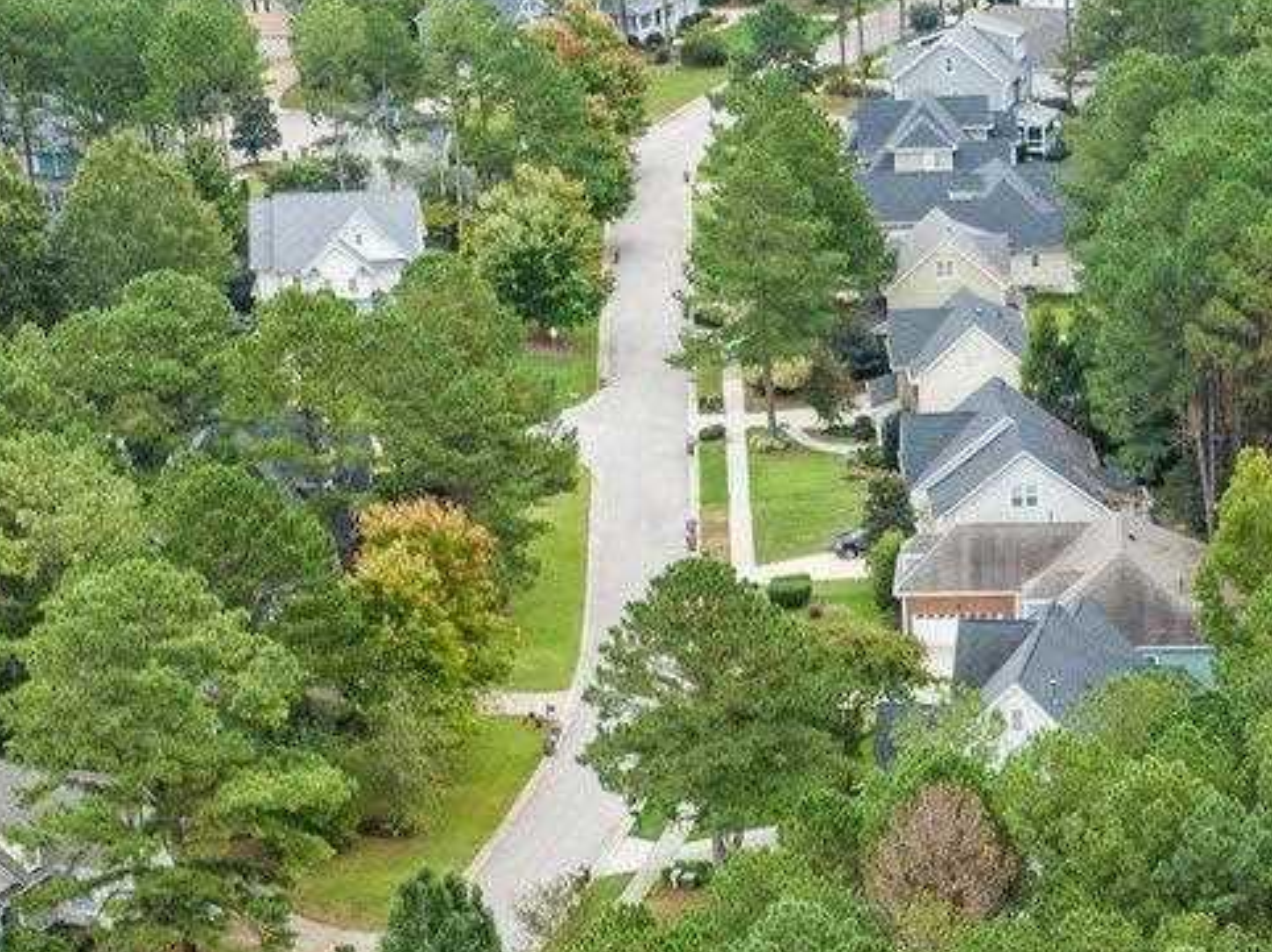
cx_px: 1190
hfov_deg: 18.9
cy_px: 1359
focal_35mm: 102
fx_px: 3746
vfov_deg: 13.7
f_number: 2.8
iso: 100
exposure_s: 1/80
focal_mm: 12.29
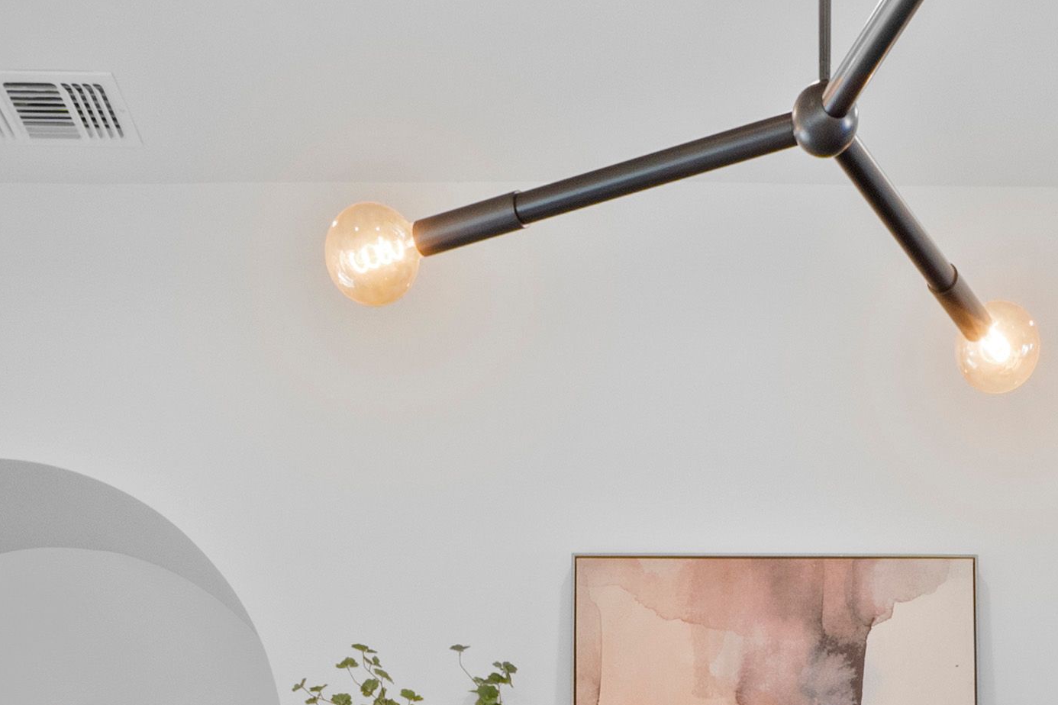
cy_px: 1278
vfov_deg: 16.8
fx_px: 1969
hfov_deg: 29.9
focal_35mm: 67
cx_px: 711
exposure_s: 1
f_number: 11
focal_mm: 10
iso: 250
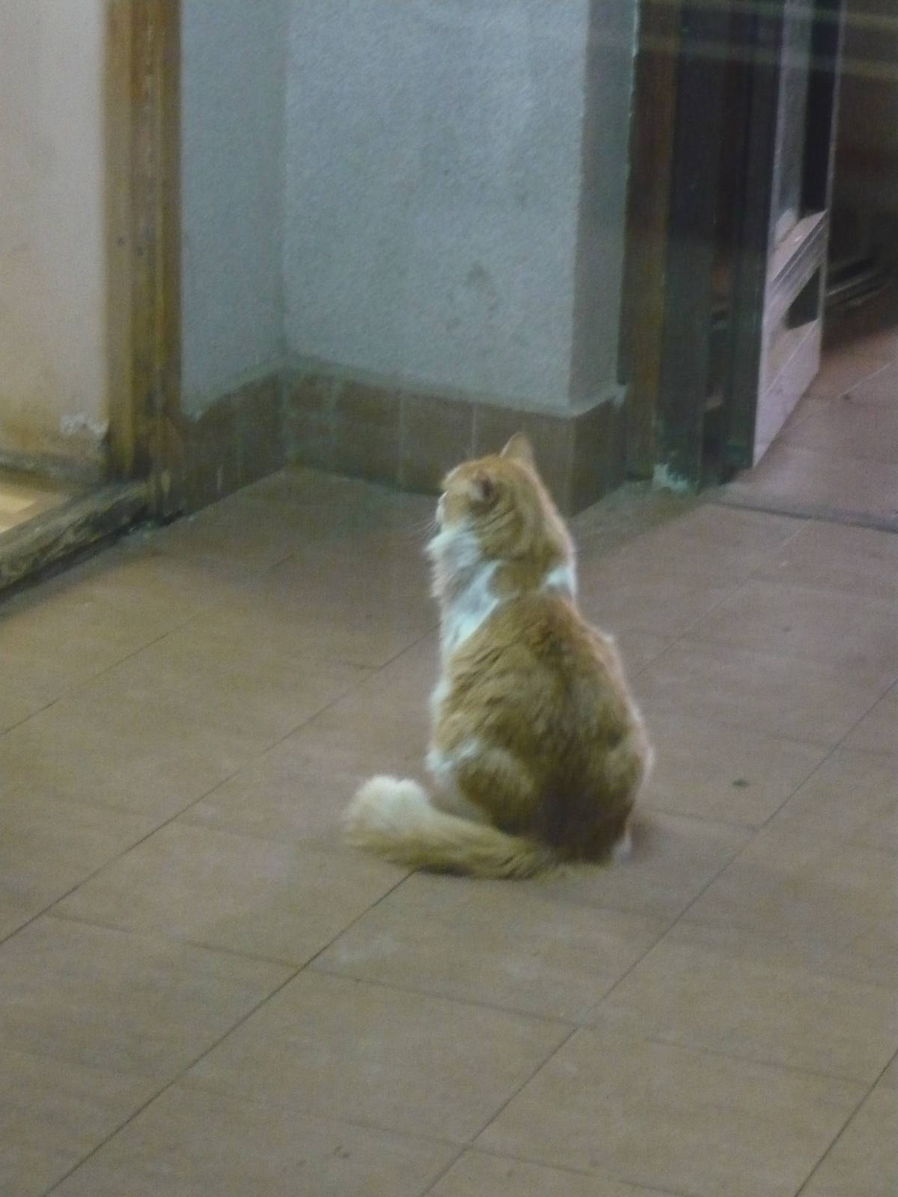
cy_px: 598
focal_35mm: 100
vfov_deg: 19.6
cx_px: 449
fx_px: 3459
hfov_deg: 14.8
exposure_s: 1/8
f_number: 5.1
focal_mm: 16.5
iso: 800
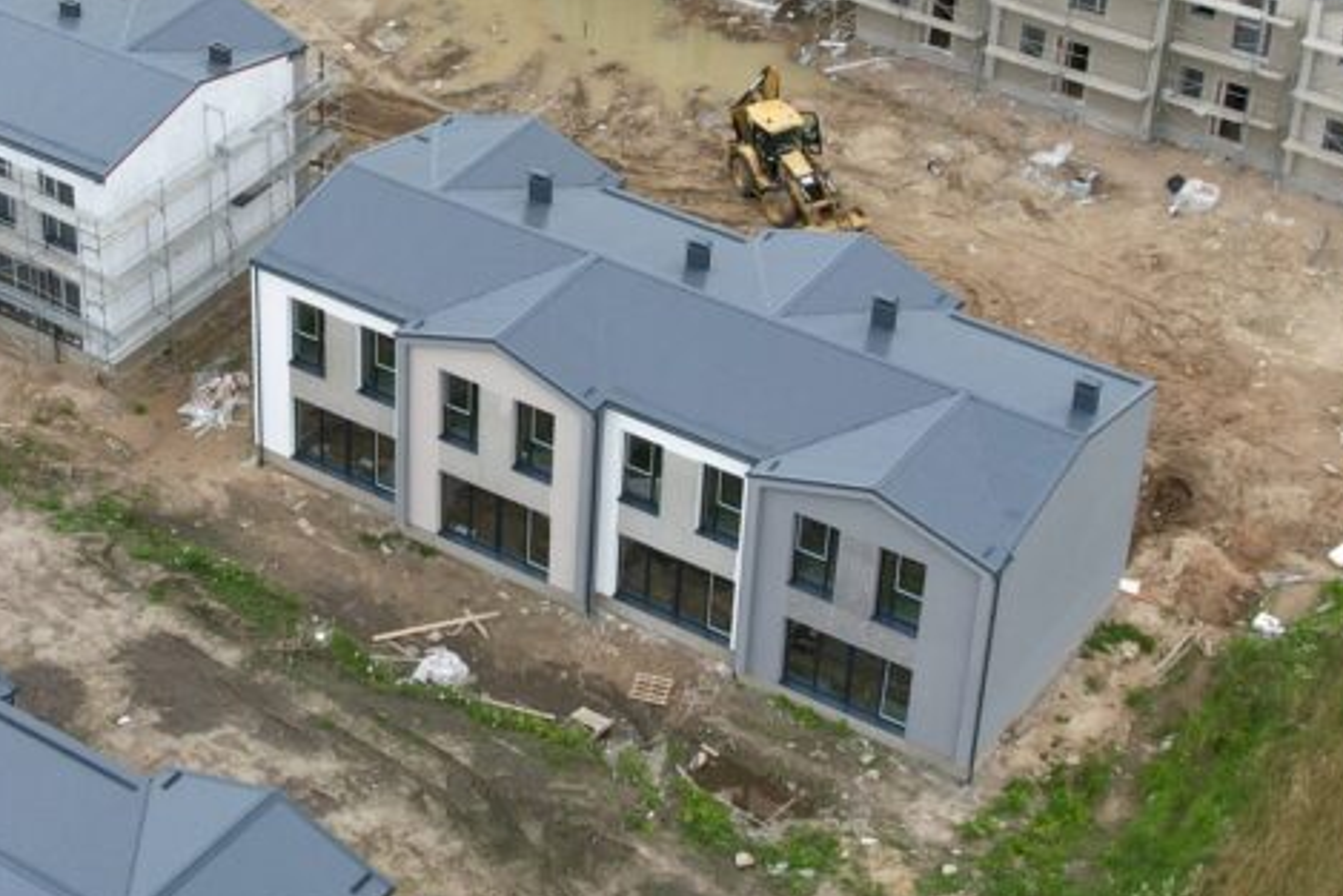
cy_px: 104
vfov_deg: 27.2
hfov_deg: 39.3
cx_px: 241
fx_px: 1791
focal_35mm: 48
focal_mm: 8.38
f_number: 2.8
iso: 100
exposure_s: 1/725
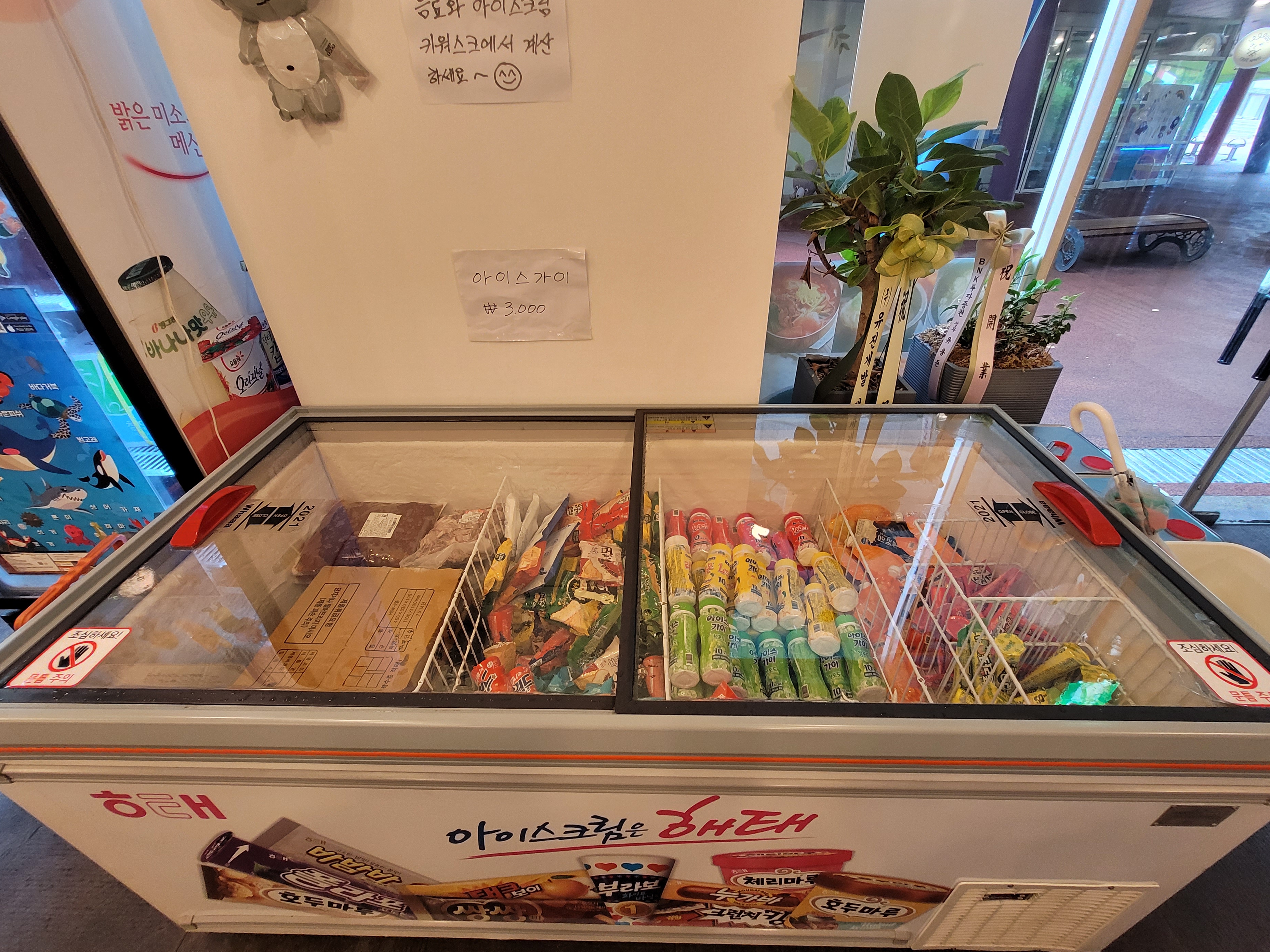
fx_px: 514
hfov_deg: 102.0
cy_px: 444
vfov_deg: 85.6
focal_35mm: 14
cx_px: 648
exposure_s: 1/60
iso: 160
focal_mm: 1.74
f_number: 2.2
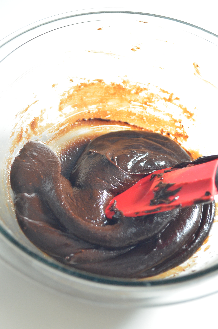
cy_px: 164
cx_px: 109
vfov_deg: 36.9
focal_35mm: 54
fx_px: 493
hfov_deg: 25.0
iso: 1600
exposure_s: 1/15
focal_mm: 36
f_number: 5
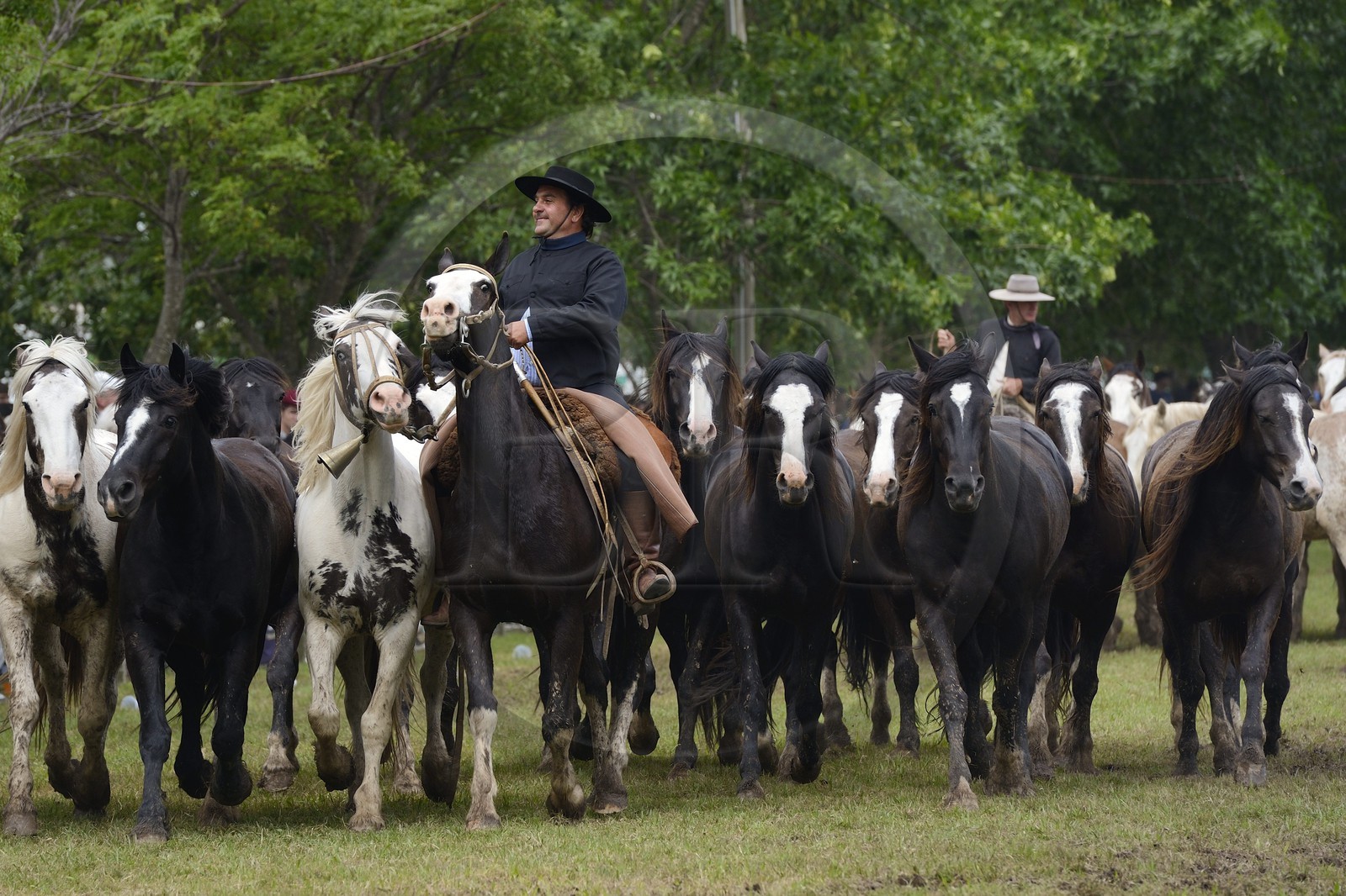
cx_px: 673
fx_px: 7289
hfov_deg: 10.6
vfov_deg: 7.0
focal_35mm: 195
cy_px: 448
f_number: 5.6
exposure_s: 1/400
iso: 400
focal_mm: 195
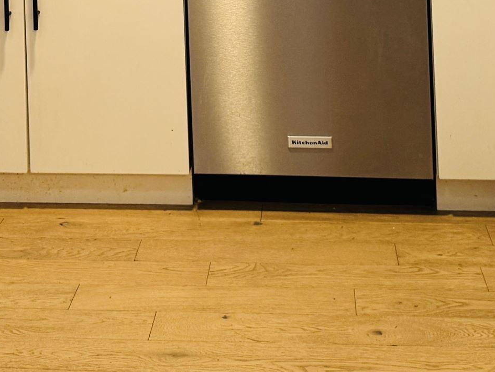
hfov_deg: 24.9
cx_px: 157
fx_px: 1116
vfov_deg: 17.1
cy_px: -180
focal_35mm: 78
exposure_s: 1/60
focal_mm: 6.76
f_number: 1.78
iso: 160
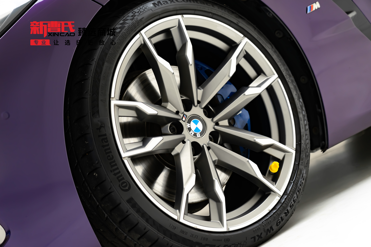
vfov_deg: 14.7
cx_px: 186
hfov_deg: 21.9
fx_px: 958
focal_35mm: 93
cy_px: 124
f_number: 4
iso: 500
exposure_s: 1/200
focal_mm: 93
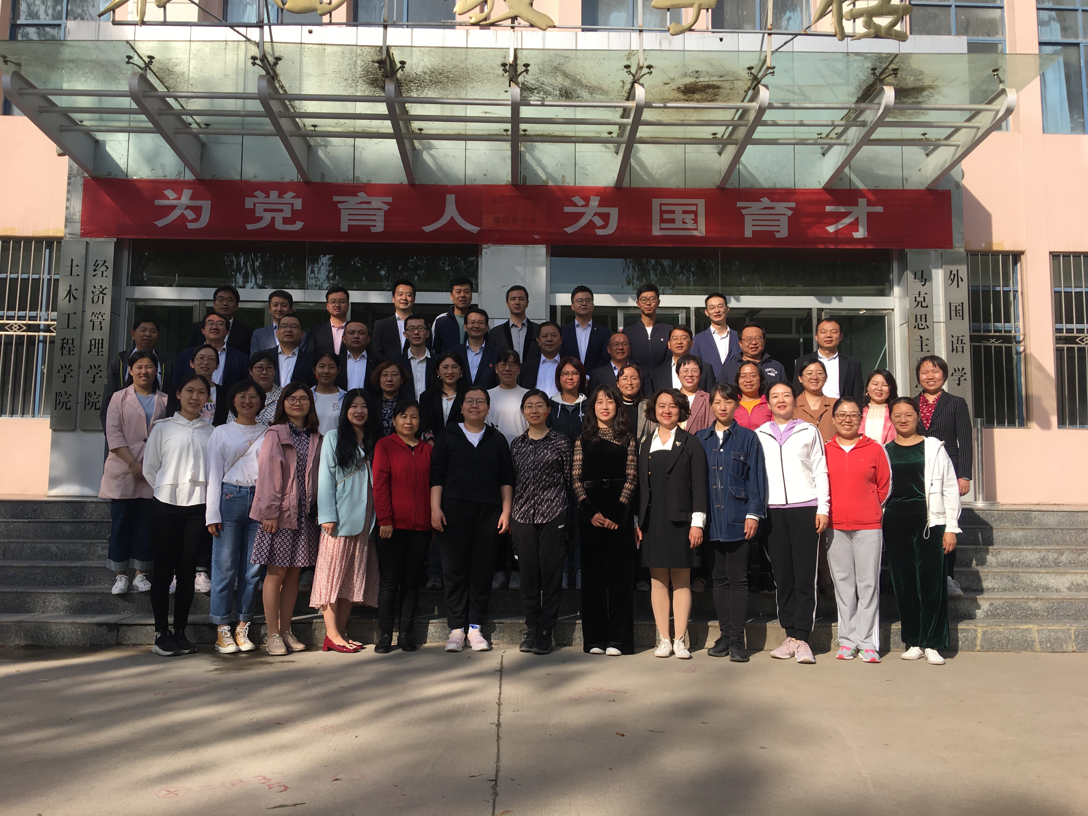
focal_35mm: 29
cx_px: 544
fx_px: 911
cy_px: 408
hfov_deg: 61.7
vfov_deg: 48.2
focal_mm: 4.15
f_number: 2.2
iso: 25
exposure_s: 1/1166
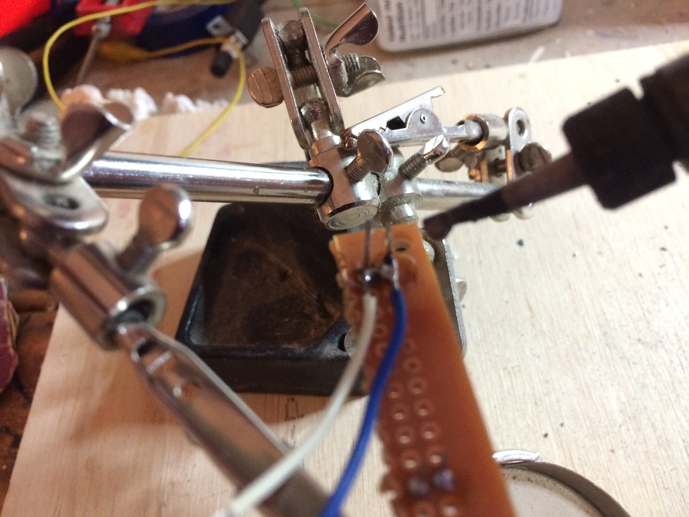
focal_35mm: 29
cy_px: 258
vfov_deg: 48.2
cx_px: 344
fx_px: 577
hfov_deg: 61.7
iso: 250
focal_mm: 4.15
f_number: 2.2
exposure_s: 1/30
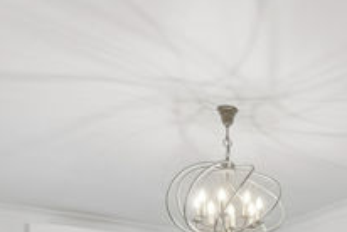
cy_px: 362
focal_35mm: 64
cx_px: 374
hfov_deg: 28.7
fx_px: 617
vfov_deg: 18.5
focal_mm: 16.5
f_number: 7.1
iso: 800
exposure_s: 1/13
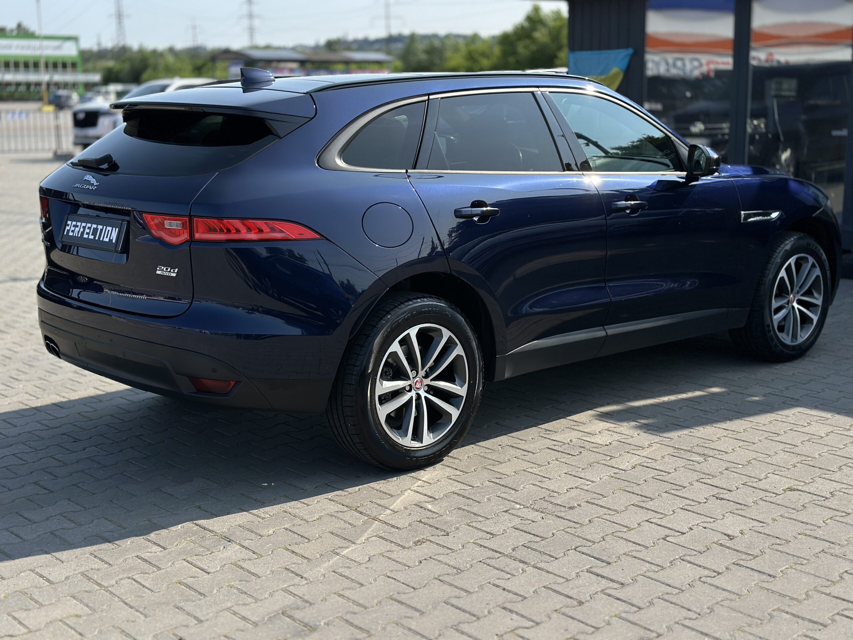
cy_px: 320
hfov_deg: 39.7
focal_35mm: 48
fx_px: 1183
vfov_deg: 30.3
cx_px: 426
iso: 100
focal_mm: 6.86
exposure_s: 1/4367
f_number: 1.78
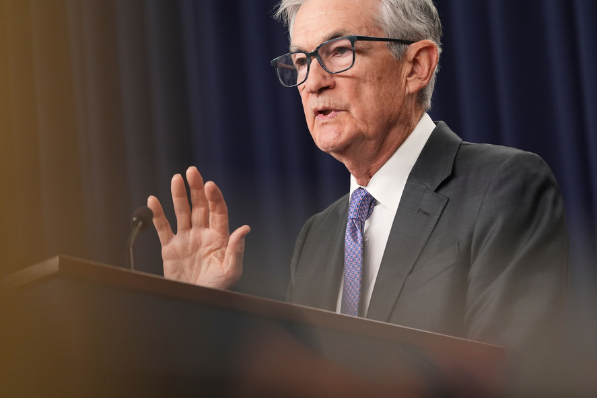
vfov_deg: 5.9
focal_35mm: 231
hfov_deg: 8.9
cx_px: 254
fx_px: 3830
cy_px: 173
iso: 2000
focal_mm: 200
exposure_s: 1/500
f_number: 3.2
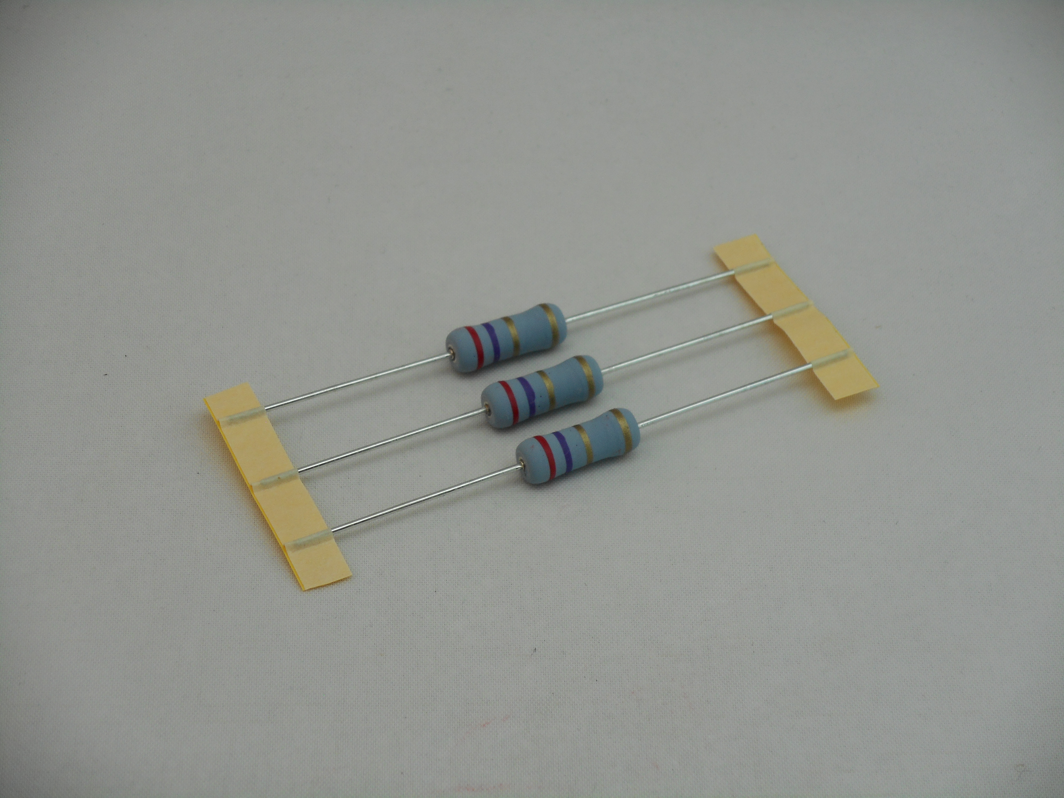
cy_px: 399
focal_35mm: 117
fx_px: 3596
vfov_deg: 12.7
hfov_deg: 16.8
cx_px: 532
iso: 110
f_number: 5.9
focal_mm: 20.9
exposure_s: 1/60
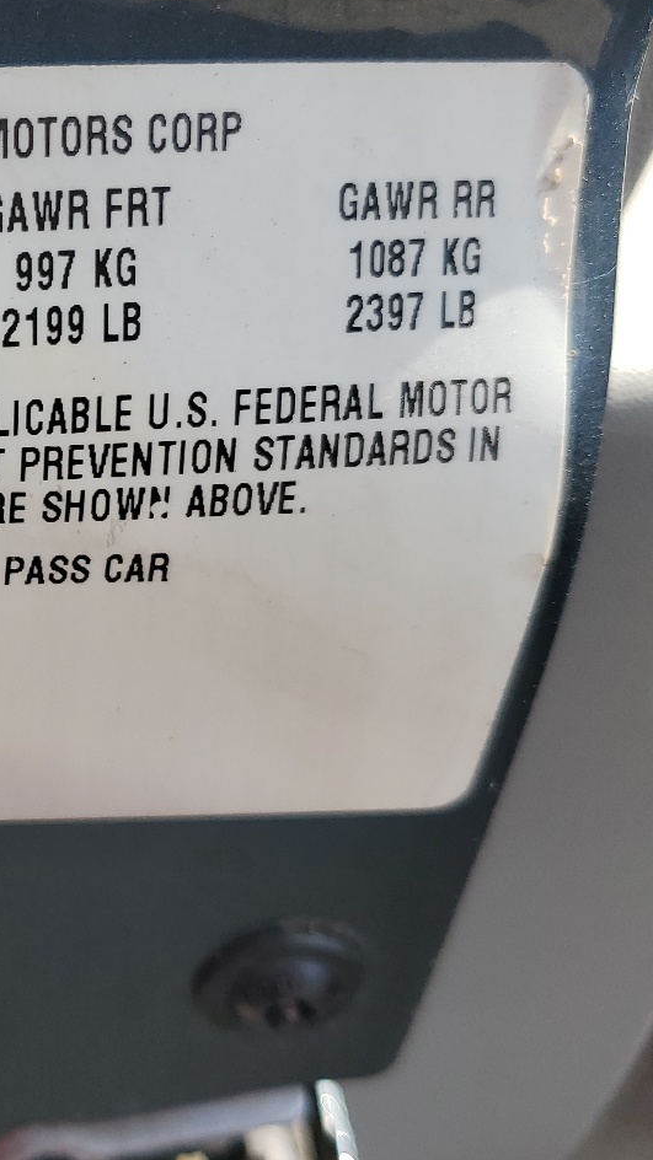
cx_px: -164
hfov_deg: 22.6
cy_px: 463
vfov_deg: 42.7
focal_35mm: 48
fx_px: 1478
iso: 50
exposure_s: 1/909
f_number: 1.5
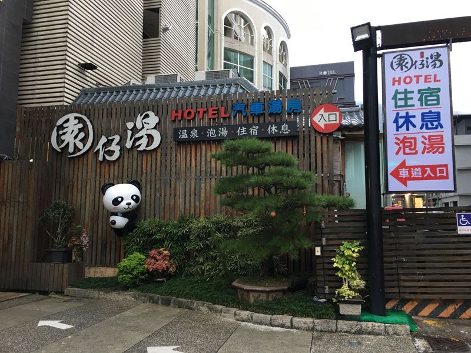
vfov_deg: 48.2
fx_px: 395
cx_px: 236
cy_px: 176
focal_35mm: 29
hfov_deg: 61.7
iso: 25
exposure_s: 1/15
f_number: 2.2
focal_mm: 4.15
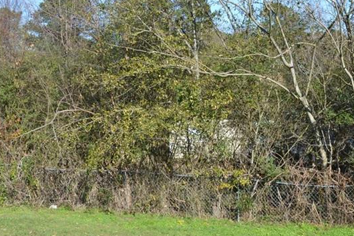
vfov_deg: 22.9
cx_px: 206
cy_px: 199
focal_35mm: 58
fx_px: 570
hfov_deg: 34.4
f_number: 7.1
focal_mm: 20
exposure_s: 1/200
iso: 100
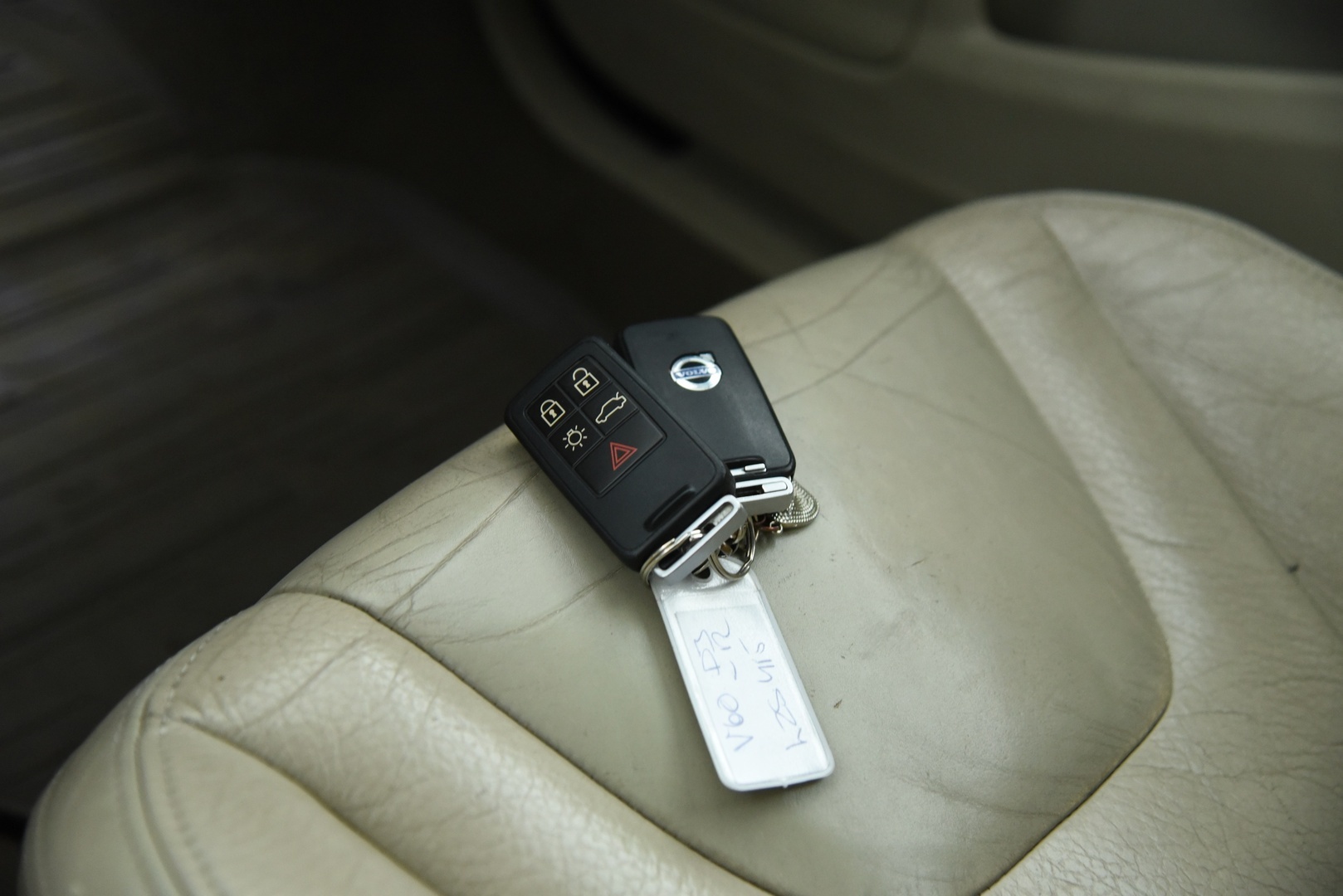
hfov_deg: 38.2
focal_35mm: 52
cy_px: 448
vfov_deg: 26.0
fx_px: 1940
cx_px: 672
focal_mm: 52
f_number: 4
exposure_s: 1/25
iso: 4000
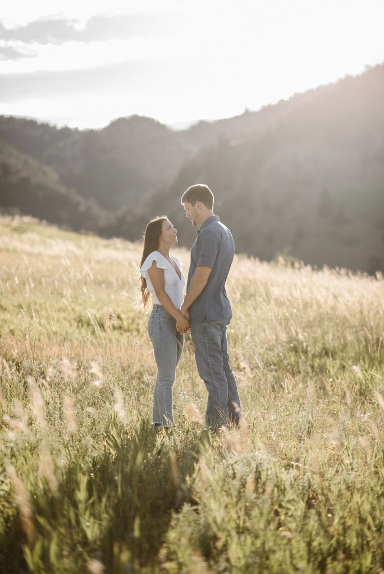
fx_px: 1358
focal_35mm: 85
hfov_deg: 16.1
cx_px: 192
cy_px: 287
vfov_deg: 23.9
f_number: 2
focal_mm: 85
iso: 200
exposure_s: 1/2500
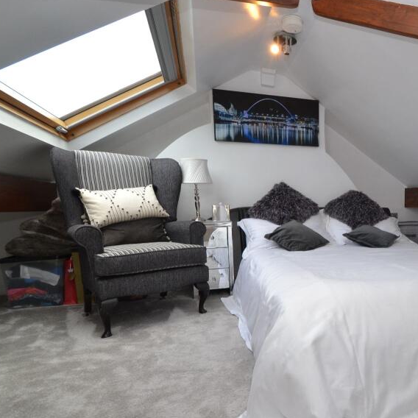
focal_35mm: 23
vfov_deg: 67.0
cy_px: 236
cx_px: 342
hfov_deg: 61.0
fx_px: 314
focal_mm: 10
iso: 400
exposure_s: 1/100
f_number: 5
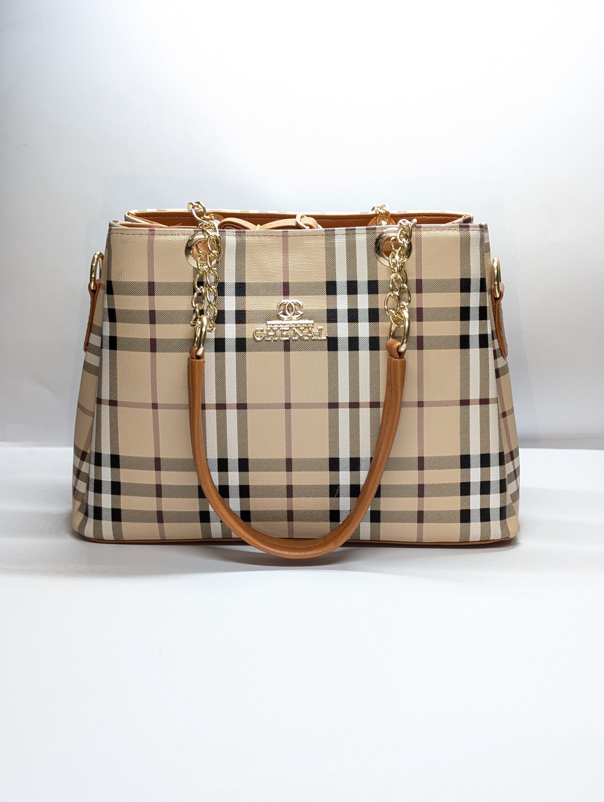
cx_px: 302
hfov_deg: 29.8
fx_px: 1137
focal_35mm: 49
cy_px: 401
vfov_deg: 38.9
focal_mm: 6.9
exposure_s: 1/79.3
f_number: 1.68
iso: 243
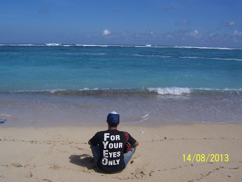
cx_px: 121
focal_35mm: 36
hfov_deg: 51.4
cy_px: 91
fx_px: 252
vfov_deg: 39.7
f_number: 4.5
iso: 80
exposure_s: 1/1000
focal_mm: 6.2
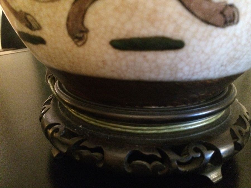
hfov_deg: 60.0
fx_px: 218
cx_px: 126
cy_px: 94
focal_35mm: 30
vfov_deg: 46.8
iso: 2000
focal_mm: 4.12
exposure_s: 1/15
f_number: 2.2
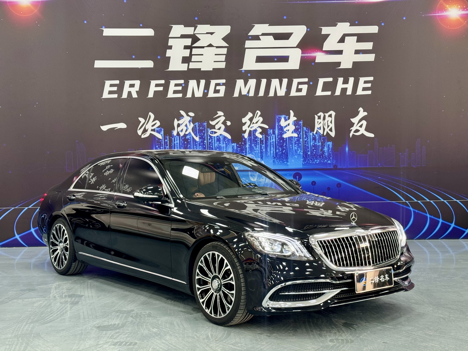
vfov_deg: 30.3
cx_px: 234
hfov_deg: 39.7
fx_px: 649
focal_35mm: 48
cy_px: 176
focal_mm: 6.76
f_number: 1.78
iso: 100
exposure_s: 1/50
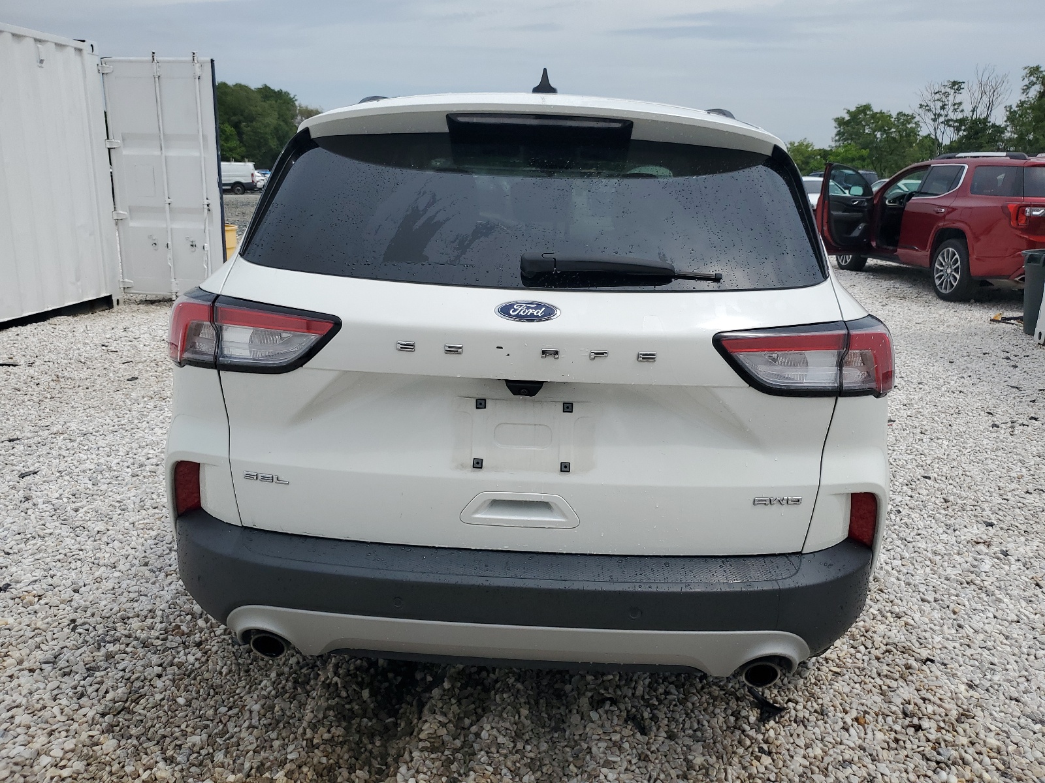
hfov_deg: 67.3
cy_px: 392
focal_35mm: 26
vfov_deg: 53.1
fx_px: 785
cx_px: 522
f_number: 1.5
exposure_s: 1/5000
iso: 50
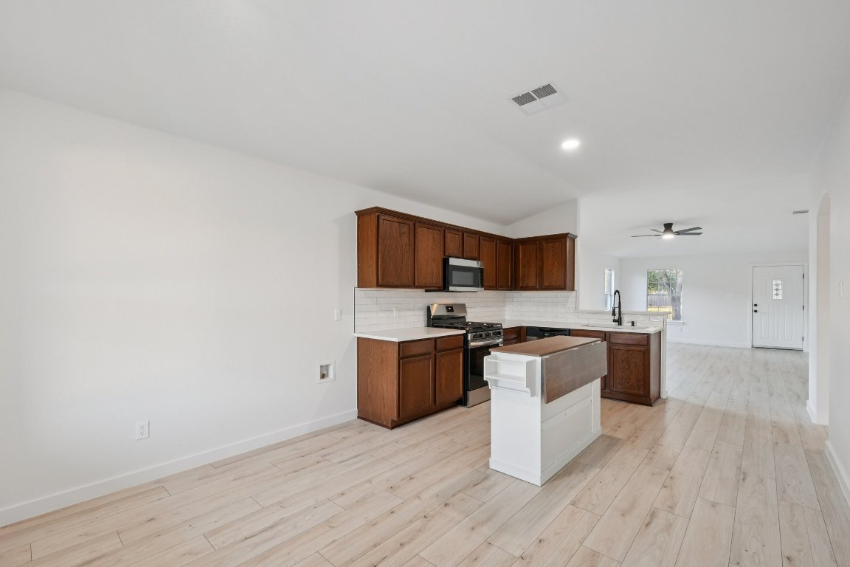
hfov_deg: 100.4
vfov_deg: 77.3
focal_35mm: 15
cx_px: 425
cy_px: 284
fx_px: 354
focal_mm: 10
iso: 400
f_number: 8
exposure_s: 1/15
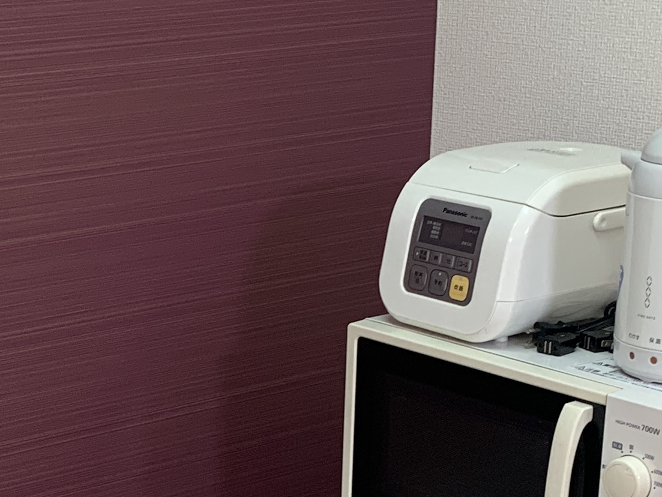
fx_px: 1817
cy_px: 529
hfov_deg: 20.3
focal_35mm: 95
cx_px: 100
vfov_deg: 15.2
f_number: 1.8
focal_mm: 4.25
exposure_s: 1/60
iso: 80
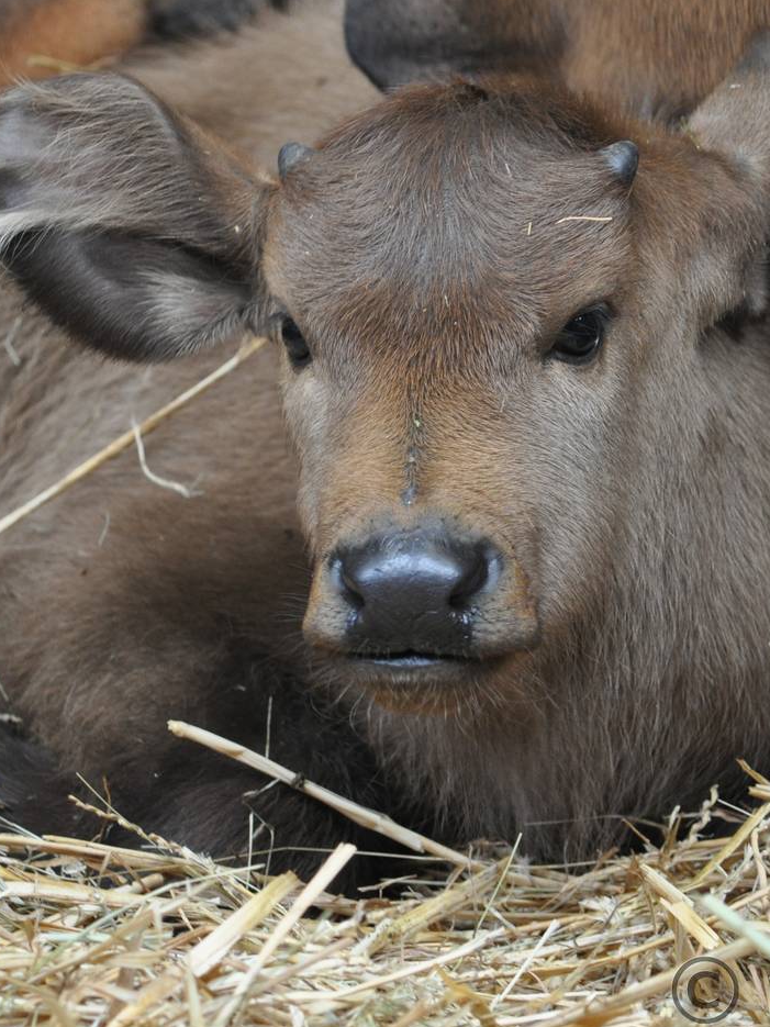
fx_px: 14625
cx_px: 462
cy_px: 457
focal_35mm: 493
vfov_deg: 4.0
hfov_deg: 3.0
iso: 800
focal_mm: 200
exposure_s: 1/25
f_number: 5
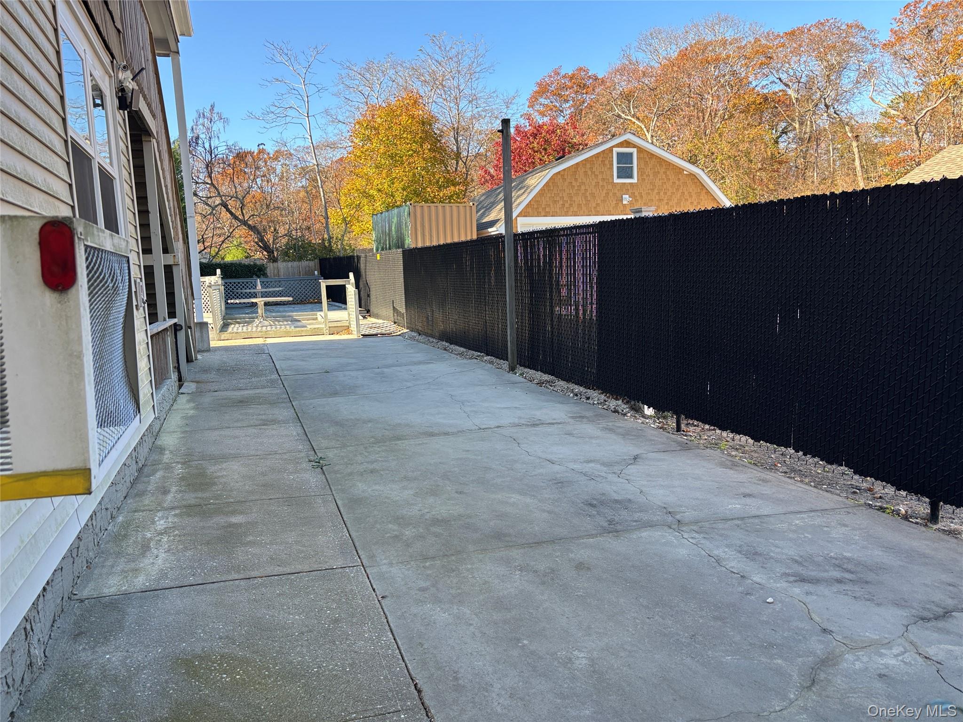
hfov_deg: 67.3
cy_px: 361
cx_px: 482
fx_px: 723
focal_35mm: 26
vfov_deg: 53.1
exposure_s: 1/400
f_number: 1.6
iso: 50
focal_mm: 5.96
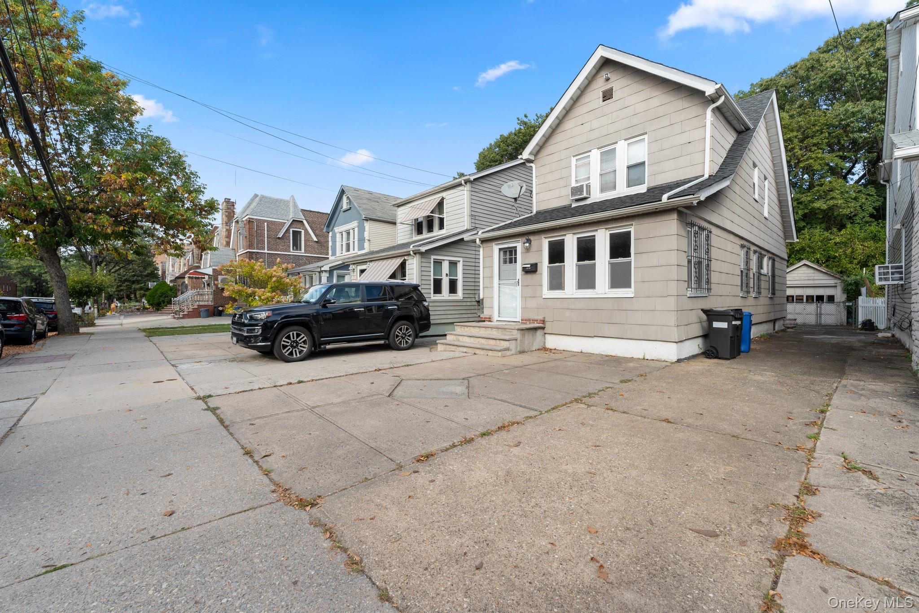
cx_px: 460
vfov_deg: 81.2
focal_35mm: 14
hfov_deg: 104.3
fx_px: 357
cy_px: 306
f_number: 10
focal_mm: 14
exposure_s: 1/60
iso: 200
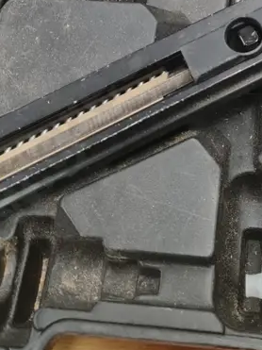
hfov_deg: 21.0
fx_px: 697
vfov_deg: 25.2
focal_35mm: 69
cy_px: -74
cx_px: 222
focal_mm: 7
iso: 80
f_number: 1.8
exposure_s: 1/100
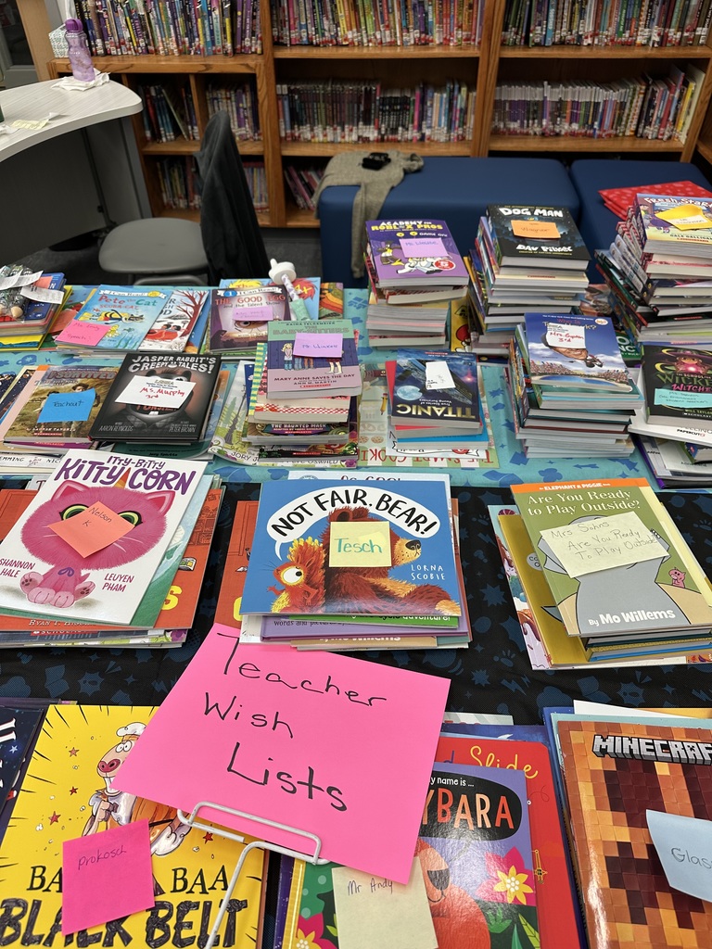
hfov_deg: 56.8
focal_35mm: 24
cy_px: 474
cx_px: 356
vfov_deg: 71.6
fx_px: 658
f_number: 1.78
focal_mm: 6.86
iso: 100
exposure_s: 1/120
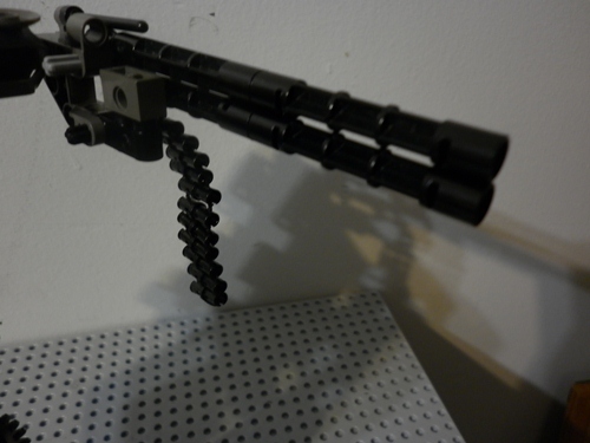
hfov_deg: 63.4
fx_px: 477
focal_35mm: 28
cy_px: 222
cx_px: 295
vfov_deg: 49.7
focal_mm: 5
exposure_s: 1/8
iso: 200
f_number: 2.8
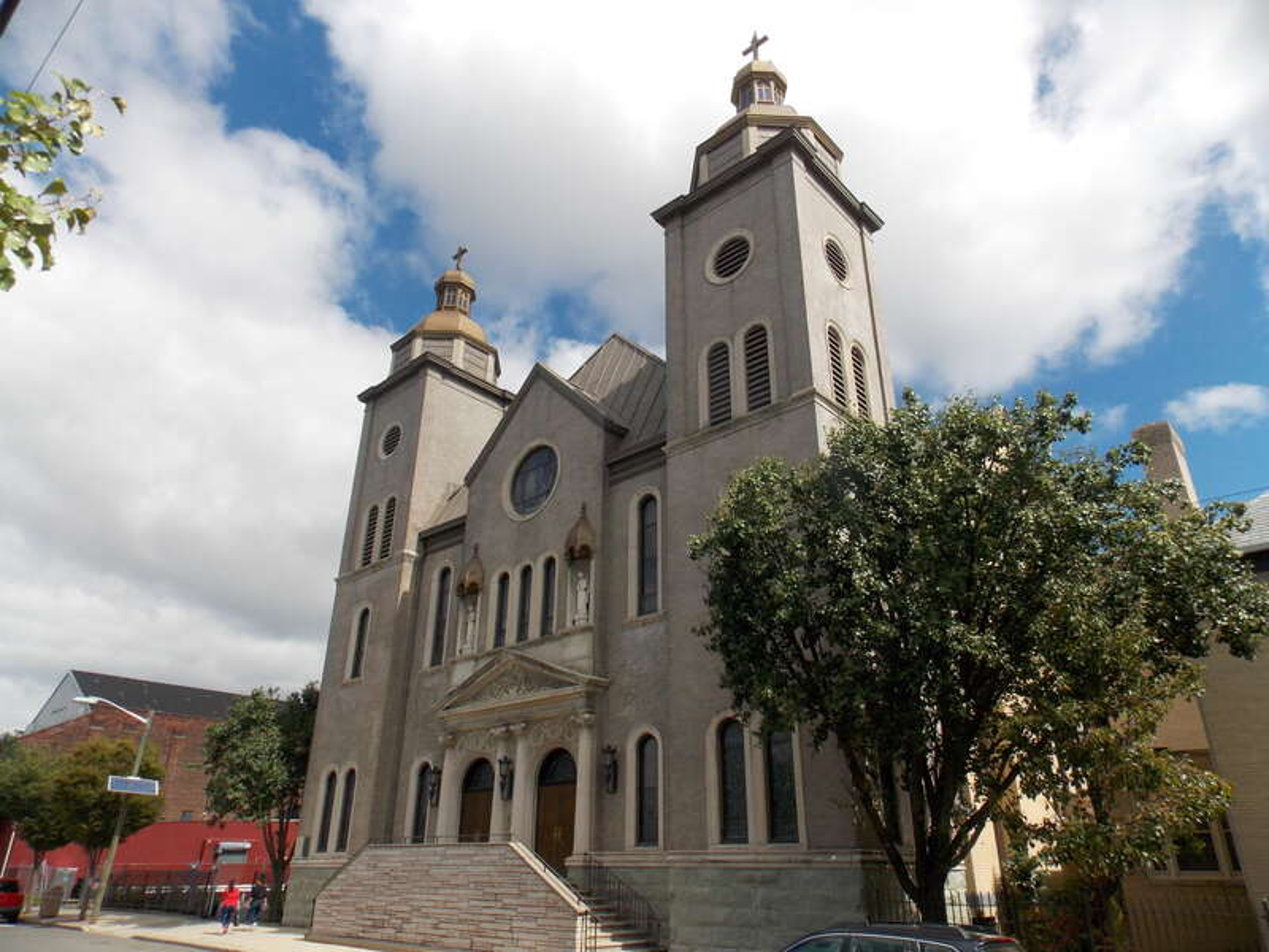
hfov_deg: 73.9
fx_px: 843
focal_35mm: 23
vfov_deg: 58.9
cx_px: 634
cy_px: 476
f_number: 3.1
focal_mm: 4
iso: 80
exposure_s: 1/1250
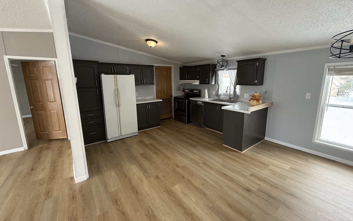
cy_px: 104
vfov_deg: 74.7
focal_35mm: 15
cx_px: 177
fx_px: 144
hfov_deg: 101.5
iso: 250
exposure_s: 1/99
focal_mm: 2.22
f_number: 2.2
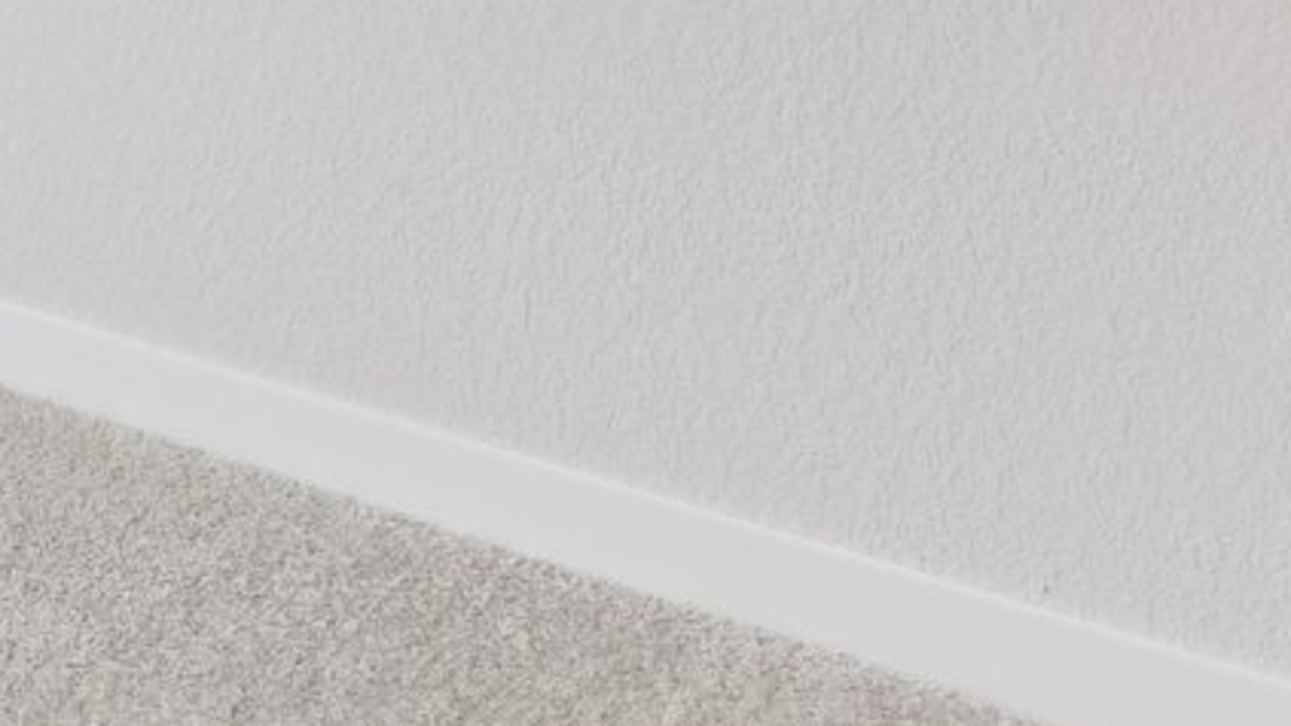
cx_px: -1105
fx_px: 2602
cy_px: -760
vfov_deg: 13.5
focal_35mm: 76
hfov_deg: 19.6
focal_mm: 15
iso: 400
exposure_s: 1/80
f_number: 8
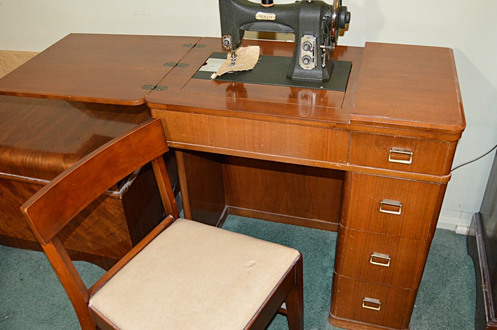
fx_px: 455
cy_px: 150
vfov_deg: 39.9
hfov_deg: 57.2
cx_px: 230
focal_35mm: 33
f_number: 3.5
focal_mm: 18
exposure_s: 1/60
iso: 1100
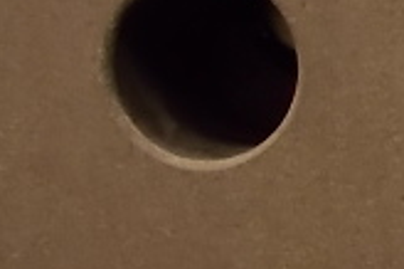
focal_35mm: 129
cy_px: 176
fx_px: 1446
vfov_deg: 10.6
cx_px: 596
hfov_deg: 14.8
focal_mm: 4.6
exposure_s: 1/10
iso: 200
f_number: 3.2
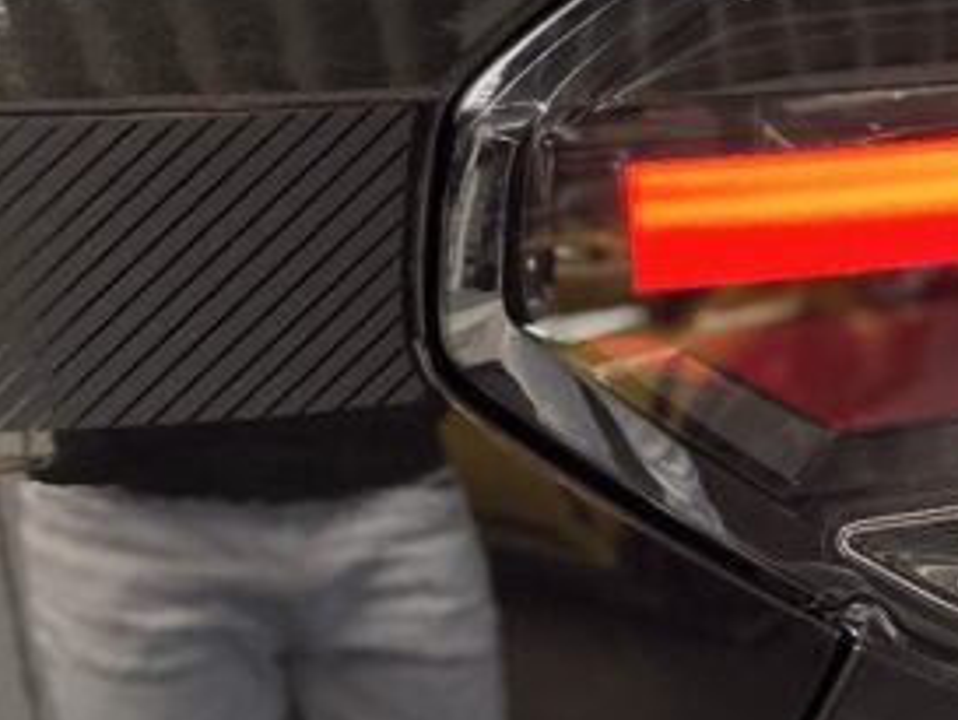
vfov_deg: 16.3
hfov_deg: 20.9
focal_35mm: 90
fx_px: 2492
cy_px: 176
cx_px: 1007
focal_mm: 6.86
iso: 80
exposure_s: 1/147
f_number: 1.78
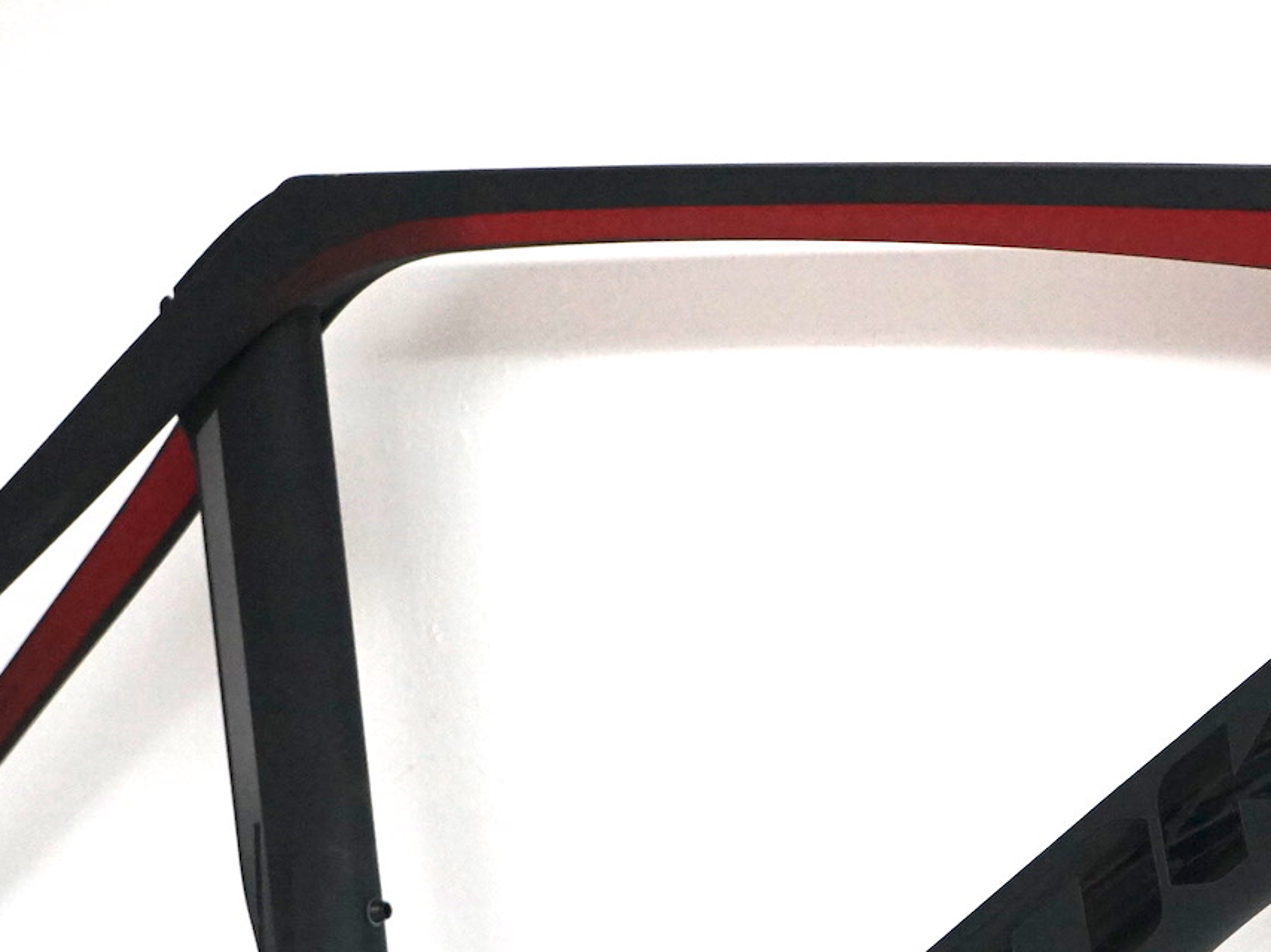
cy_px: 762
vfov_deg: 13.6
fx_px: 3964
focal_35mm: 108
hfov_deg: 18.1
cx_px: 906
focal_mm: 48
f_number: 4.5
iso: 2500
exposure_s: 1/160
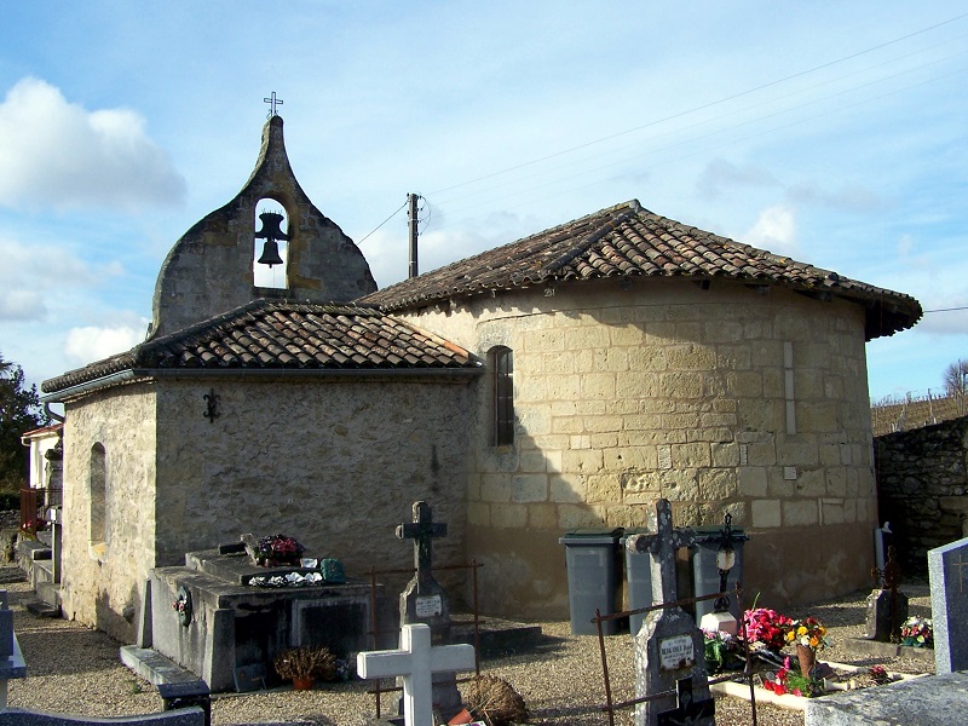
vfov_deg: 37.7
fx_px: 1063
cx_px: 484
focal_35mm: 38
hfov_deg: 49.0
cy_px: 363
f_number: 4
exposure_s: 1/750
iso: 80
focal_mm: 6.3
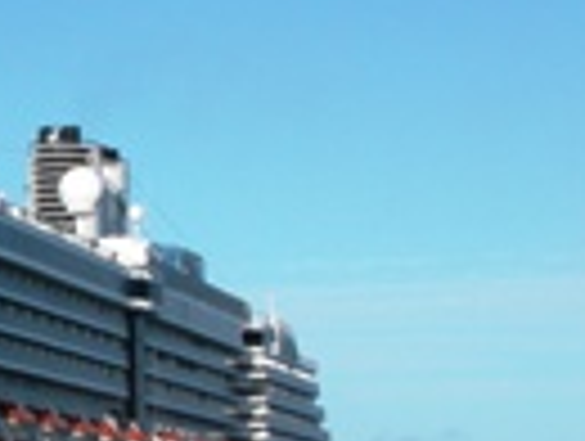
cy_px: 315
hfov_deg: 9.9
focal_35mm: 196
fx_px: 3318
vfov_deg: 7.6
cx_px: -140
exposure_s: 1/495
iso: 100
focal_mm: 14.7
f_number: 7
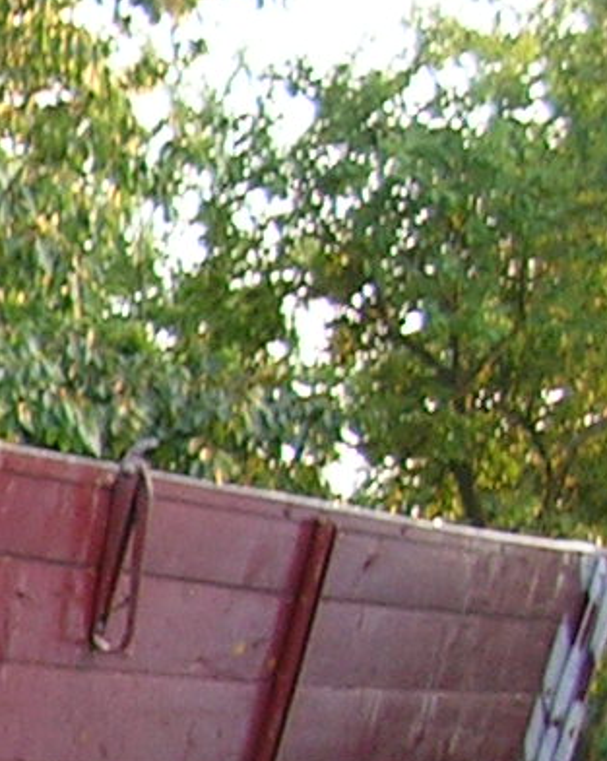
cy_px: 1142
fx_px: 4362
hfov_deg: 7.2
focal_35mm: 194
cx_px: -1150
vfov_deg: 9.7
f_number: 2.8
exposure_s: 1/30
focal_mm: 5.8
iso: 50
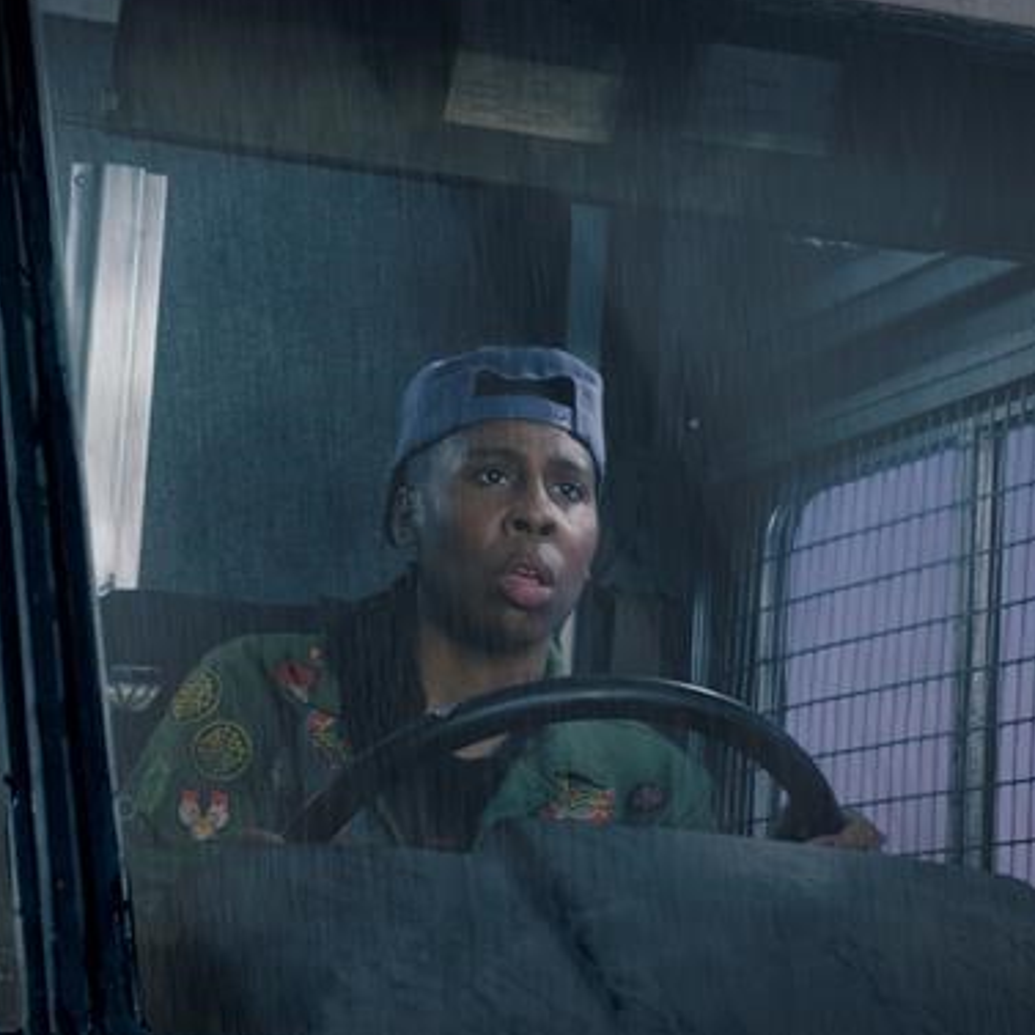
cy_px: 550
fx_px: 3620
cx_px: 146
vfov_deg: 16.3
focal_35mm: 107
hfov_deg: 16.1
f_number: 6.4
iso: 5000
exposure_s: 1/250
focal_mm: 48.5
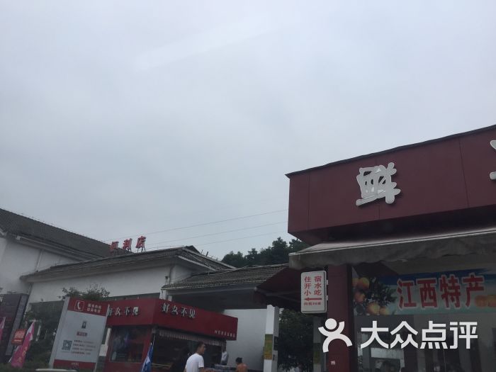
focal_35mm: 29
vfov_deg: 48.2
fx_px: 416
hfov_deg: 61.7
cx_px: 248
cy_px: 186
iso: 32
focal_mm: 4.15
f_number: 2.2
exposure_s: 1/50
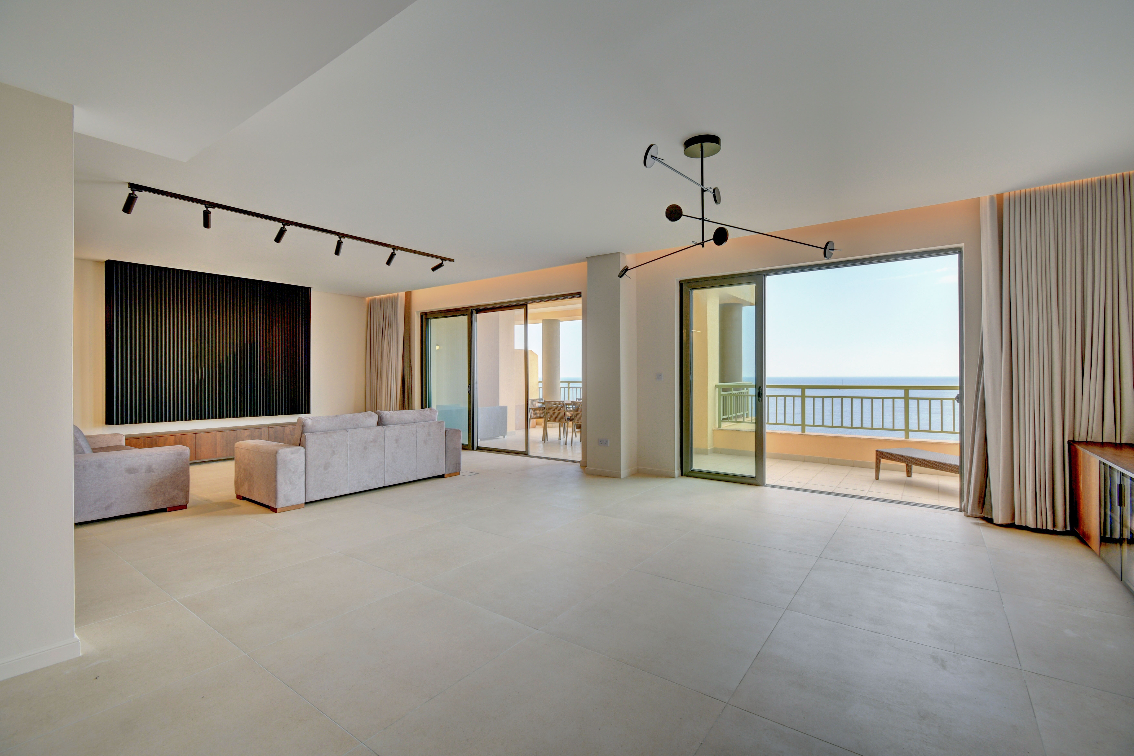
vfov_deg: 77.3
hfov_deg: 100.4
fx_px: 473
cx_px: 567
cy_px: 378
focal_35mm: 15
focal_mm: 10
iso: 200
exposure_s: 1/60
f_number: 9
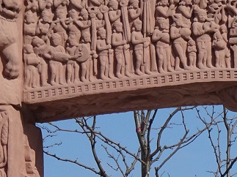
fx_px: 4147
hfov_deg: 3.3
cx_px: 288
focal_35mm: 606
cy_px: 329
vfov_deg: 2.4
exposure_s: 1/500
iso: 80
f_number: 5.6
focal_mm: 24.99
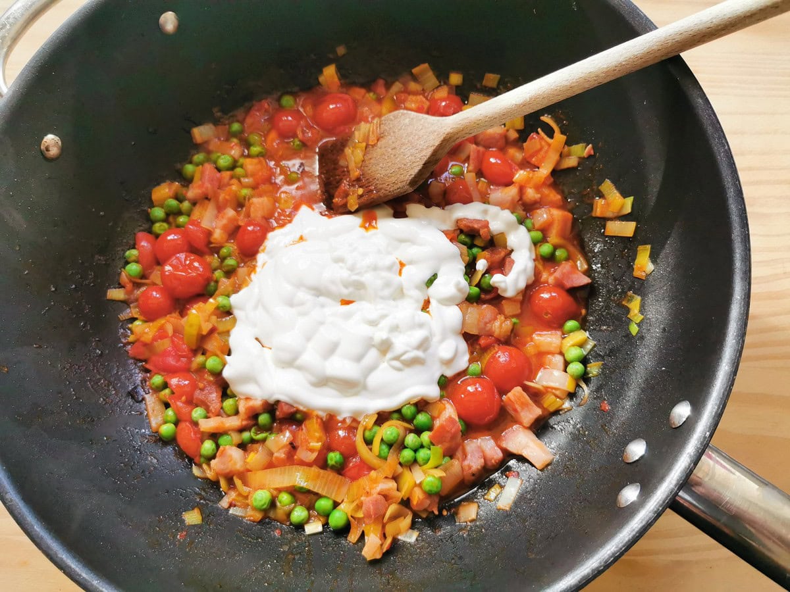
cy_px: 296
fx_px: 616
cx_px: 395
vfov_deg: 51.4
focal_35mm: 27
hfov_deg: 65.3
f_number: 1.6
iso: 160
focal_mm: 5.6
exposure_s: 1/100
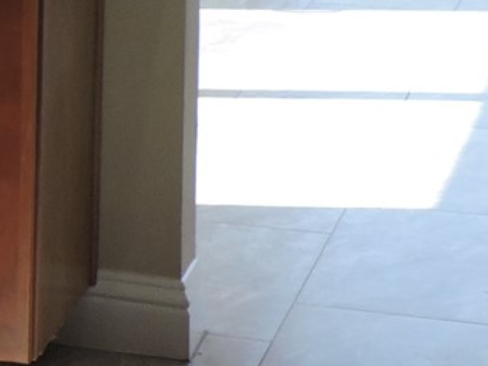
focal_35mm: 206
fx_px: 2904
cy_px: -137
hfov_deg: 8.6
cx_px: -780
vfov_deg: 7.1
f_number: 3.3
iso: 100
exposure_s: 1/160
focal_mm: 6.2
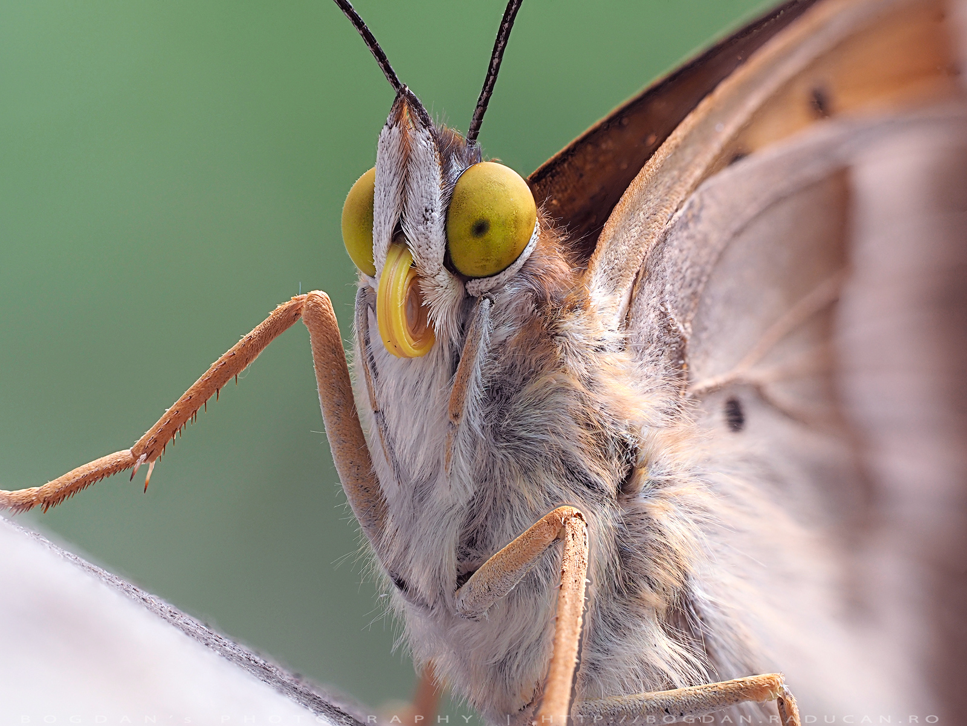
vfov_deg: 12.3
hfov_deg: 16.4
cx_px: 484
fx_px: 3352
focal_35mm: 120
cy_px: 363
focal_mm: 60
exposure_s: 1/25
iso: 200
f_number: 5
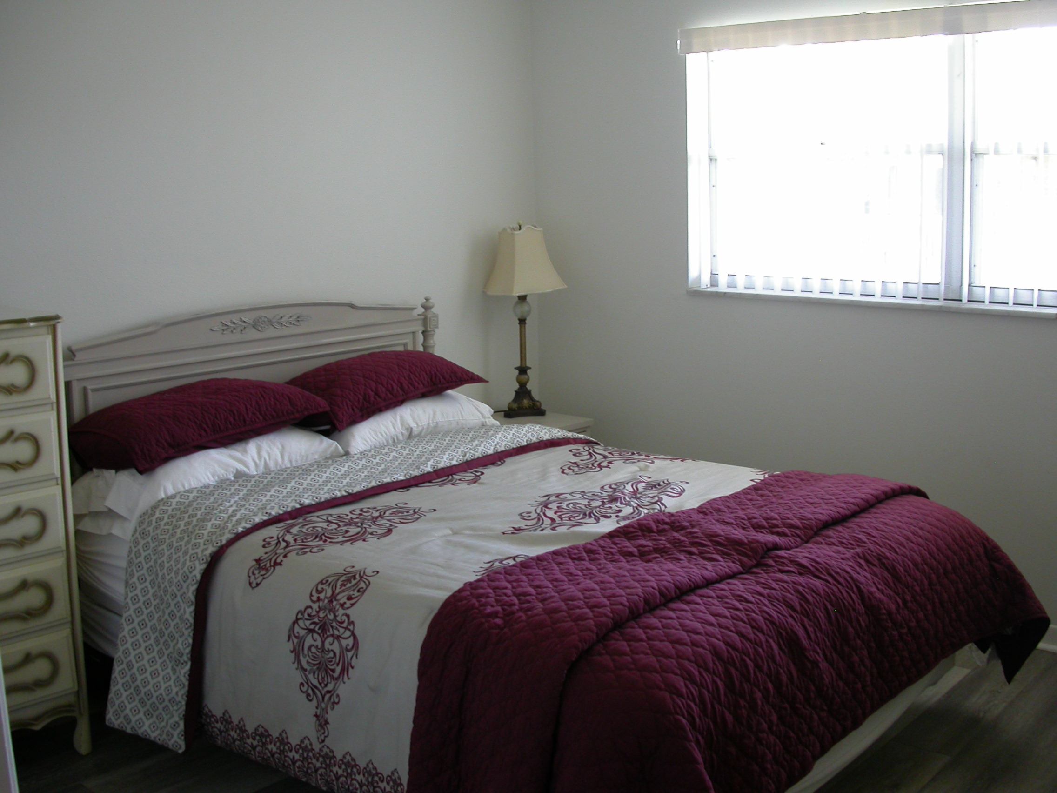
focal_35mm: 38
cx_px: 528
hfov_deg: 49.0
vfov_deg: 37.7
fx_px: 1160
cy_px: 396
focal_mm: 7.85
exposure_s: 1/26.4
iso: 100
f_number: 2.6
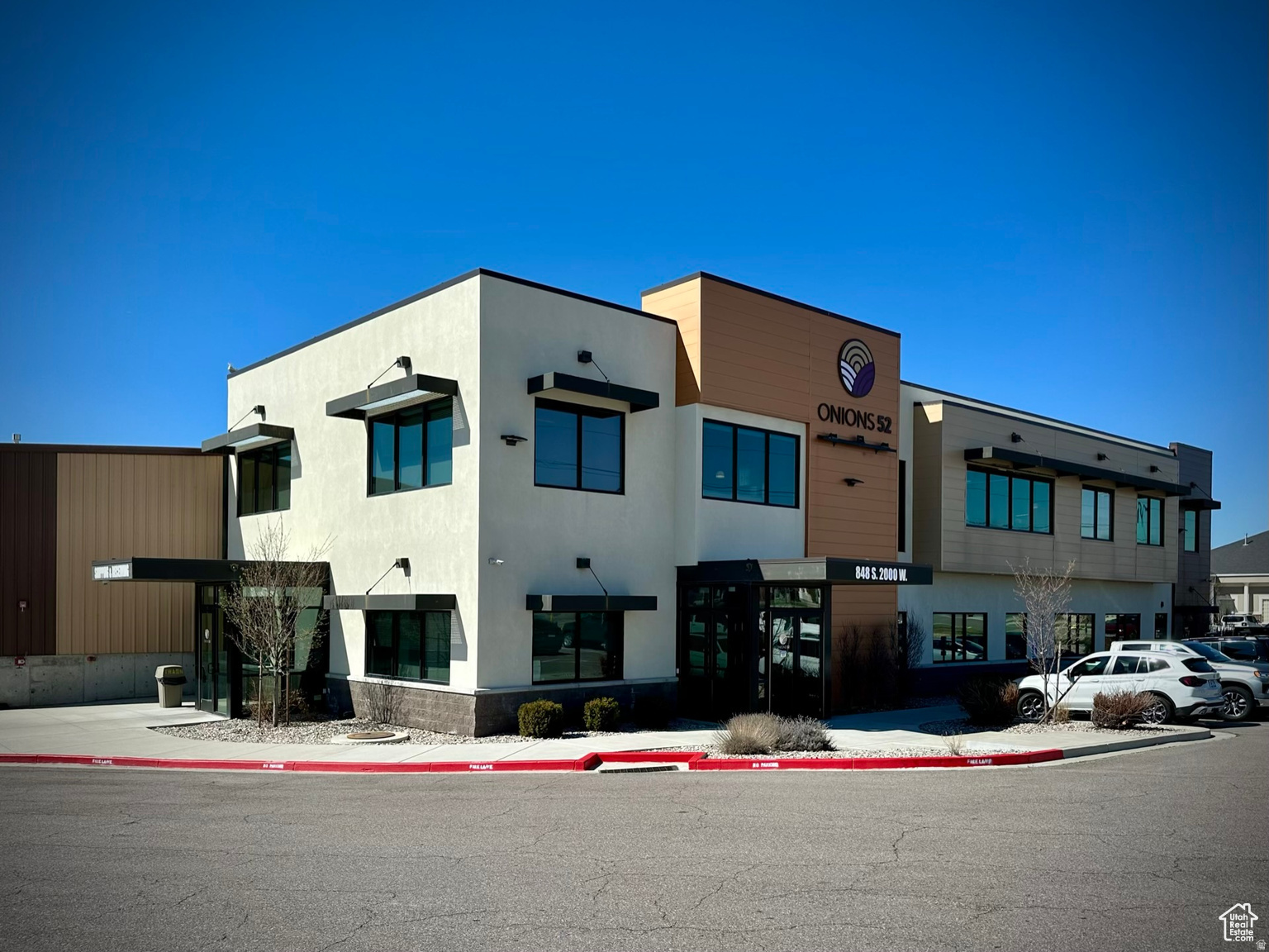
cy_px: 476
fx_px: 880
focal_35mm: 24
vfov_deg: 56.8
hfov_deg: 71.6
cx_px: 634
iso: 80
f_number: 1.78
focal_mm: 6.86
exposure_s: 1/5263
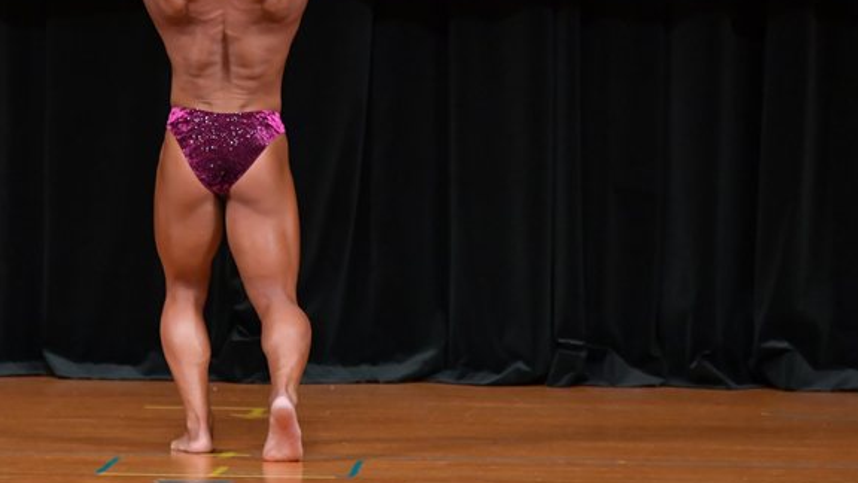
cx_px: 290
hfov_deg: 5.1
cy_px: 149
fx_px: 9624
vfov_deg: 2.9
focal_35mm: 423
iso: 4000
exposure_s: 1/400
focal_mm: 200
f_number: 5.6
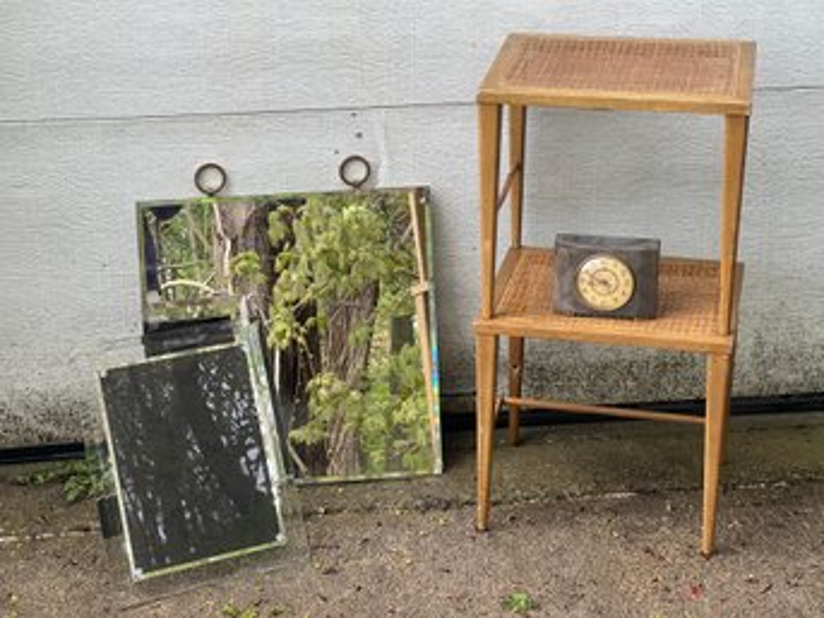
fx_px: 1832
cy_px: 309
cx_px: 412
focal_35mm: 77
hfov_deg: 25.3
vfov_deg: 19.1
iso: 100
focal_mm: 9
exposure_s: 1/99
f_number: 2.8
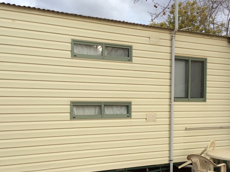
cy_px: 95
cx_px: 123
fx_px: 325
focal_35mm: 49
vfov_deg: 29.6
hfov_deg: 38.9
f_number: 2.4
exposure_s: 1/311
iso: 32
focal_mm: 3.3
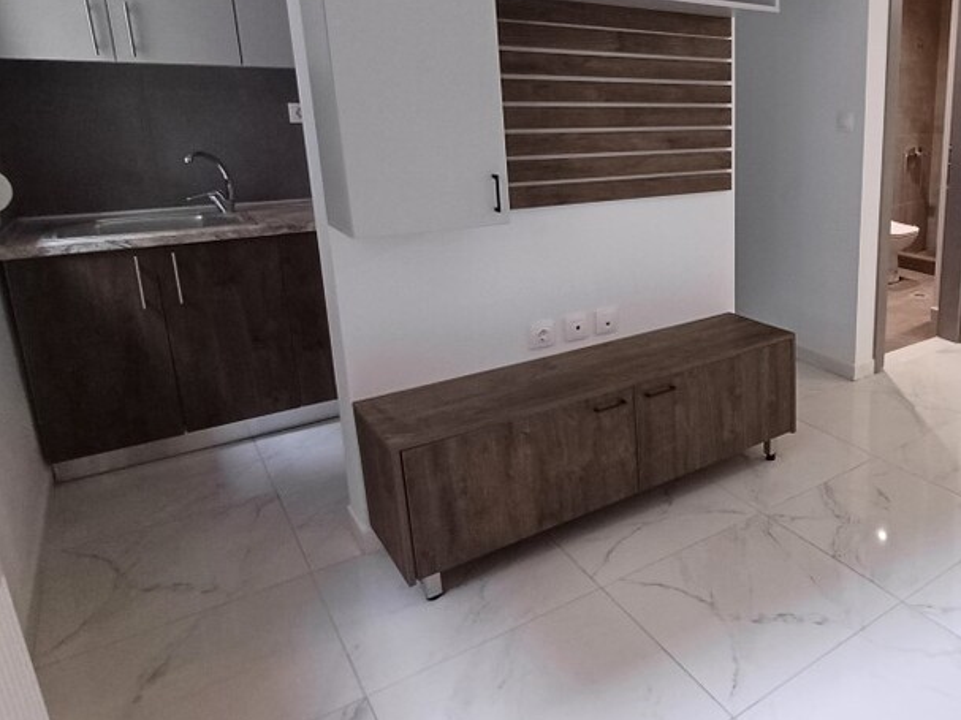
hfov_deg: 60.5
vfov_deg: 50.8
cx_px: 758
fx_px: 749
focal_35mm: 27
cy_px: 271
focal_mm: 1.64
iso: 200
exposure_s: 1/33
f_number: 2.2
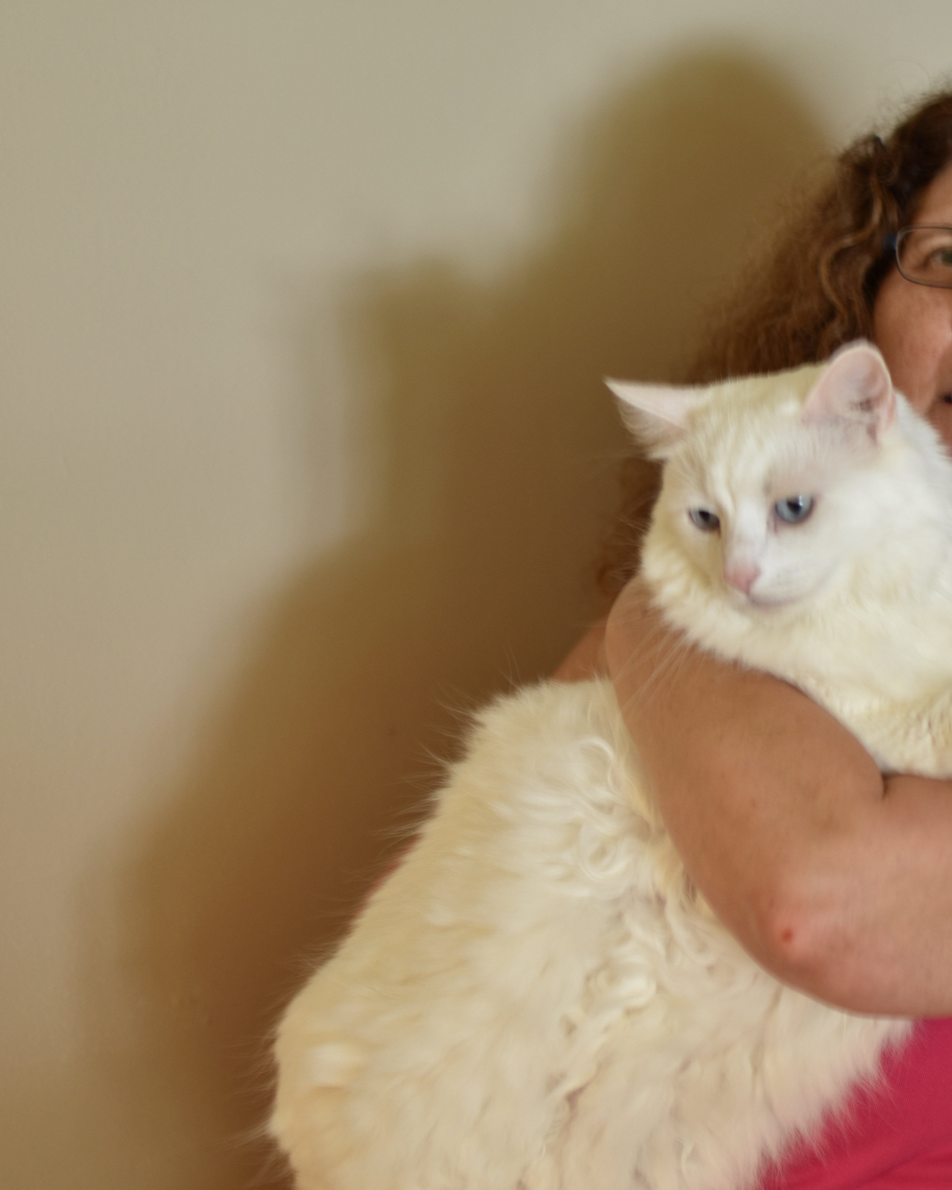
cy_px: 607
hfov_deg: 18.6
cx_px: 904
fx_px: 2845
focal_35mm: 81
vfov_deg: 23.6
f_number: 1.8
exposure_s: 1/10
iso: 200
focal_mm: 35
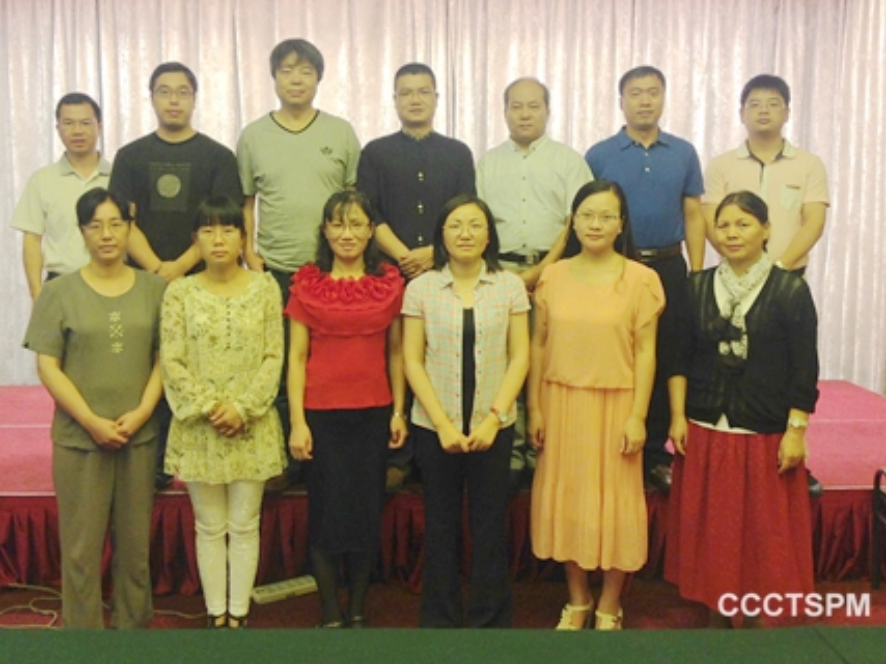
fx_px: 1049
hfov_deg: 45.8
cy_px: 281
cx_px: 417
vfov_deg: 35.0
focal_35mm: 41
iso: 80
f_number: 2.4
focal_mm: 4.28
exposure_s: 1/15
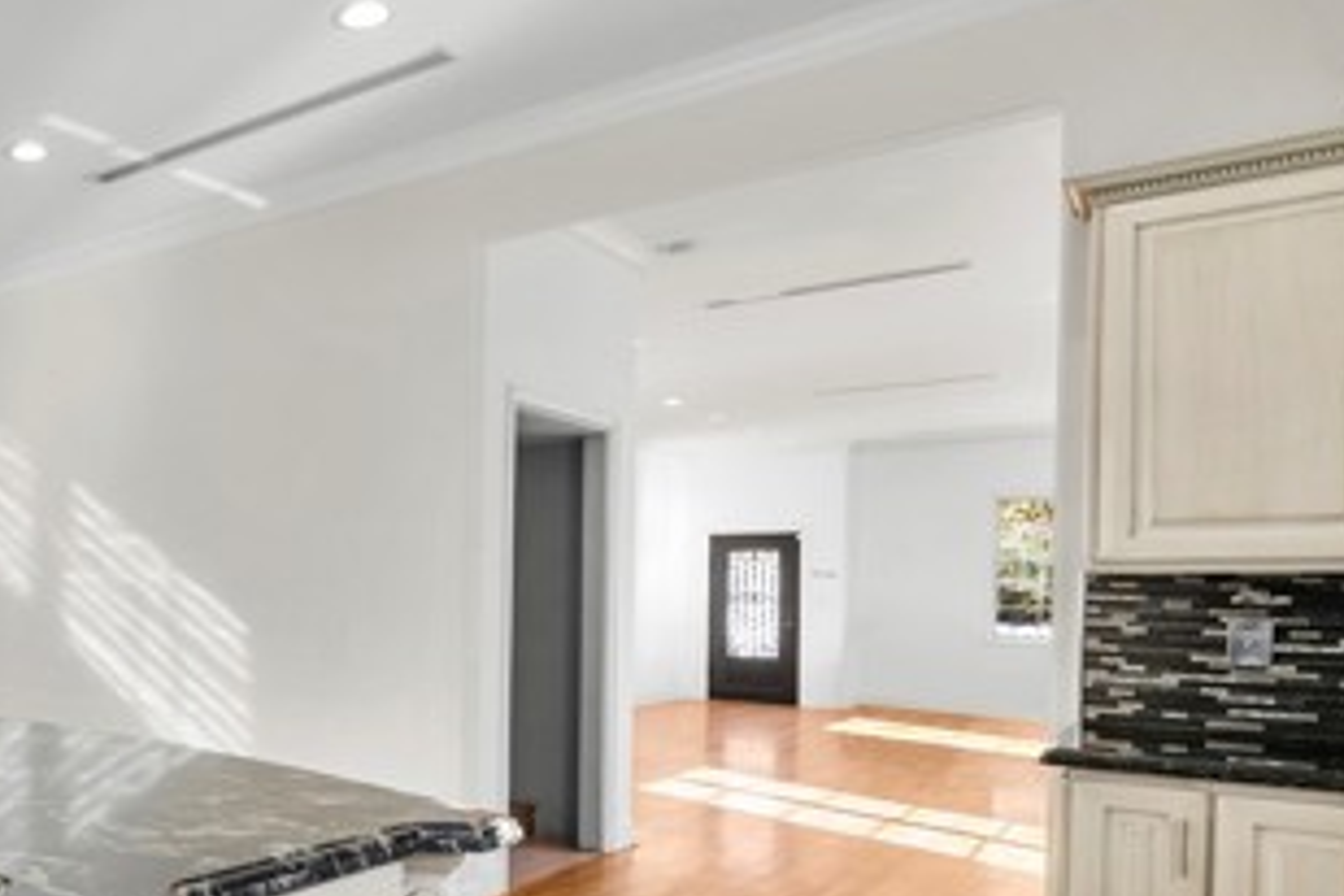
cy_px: 602
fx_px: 1083
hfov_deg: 52.7
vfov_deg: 44.3
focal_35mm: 29
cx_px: 48
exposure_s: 1/8
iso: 250
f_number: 9
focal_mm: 14
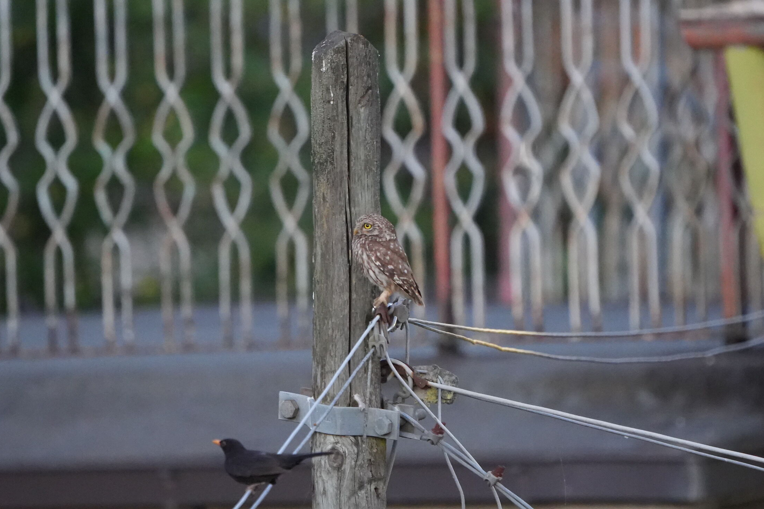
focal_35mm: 984
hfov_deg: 2.1
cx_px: 410
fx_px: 20880
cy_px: 270
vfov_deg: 1.4
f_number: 6.3
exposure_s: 1/80
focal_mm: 600
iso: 8000
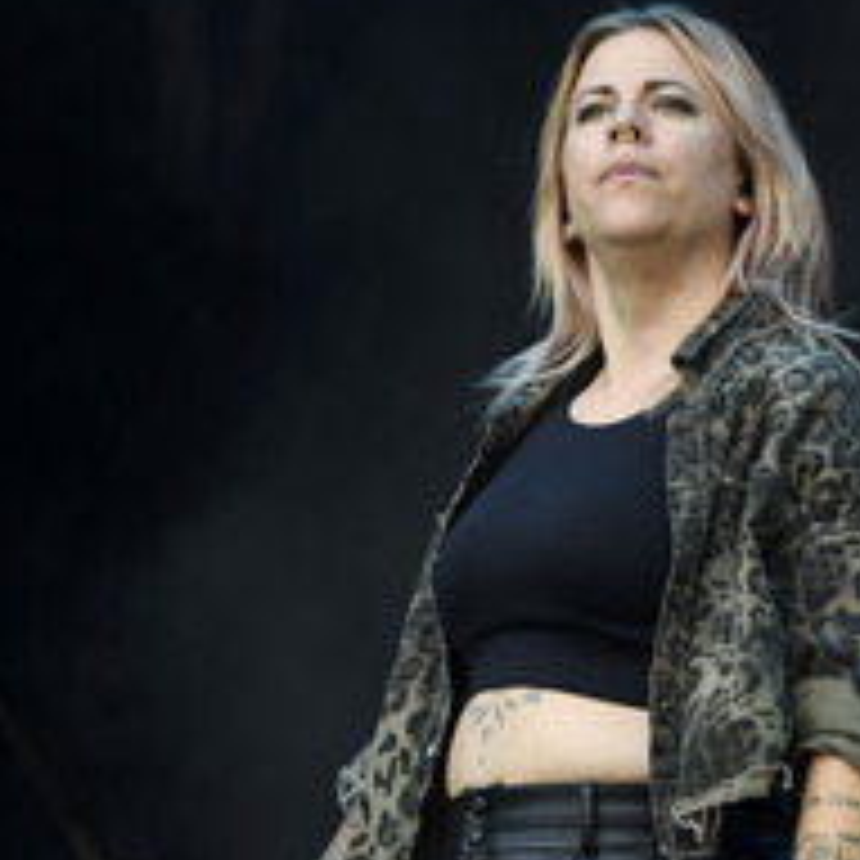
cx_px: 606
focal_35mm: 241
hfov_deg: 7.3
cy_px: 576
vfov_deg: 7.3
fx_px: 6774
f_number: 4
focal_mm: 120
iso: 640
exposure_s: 1/800
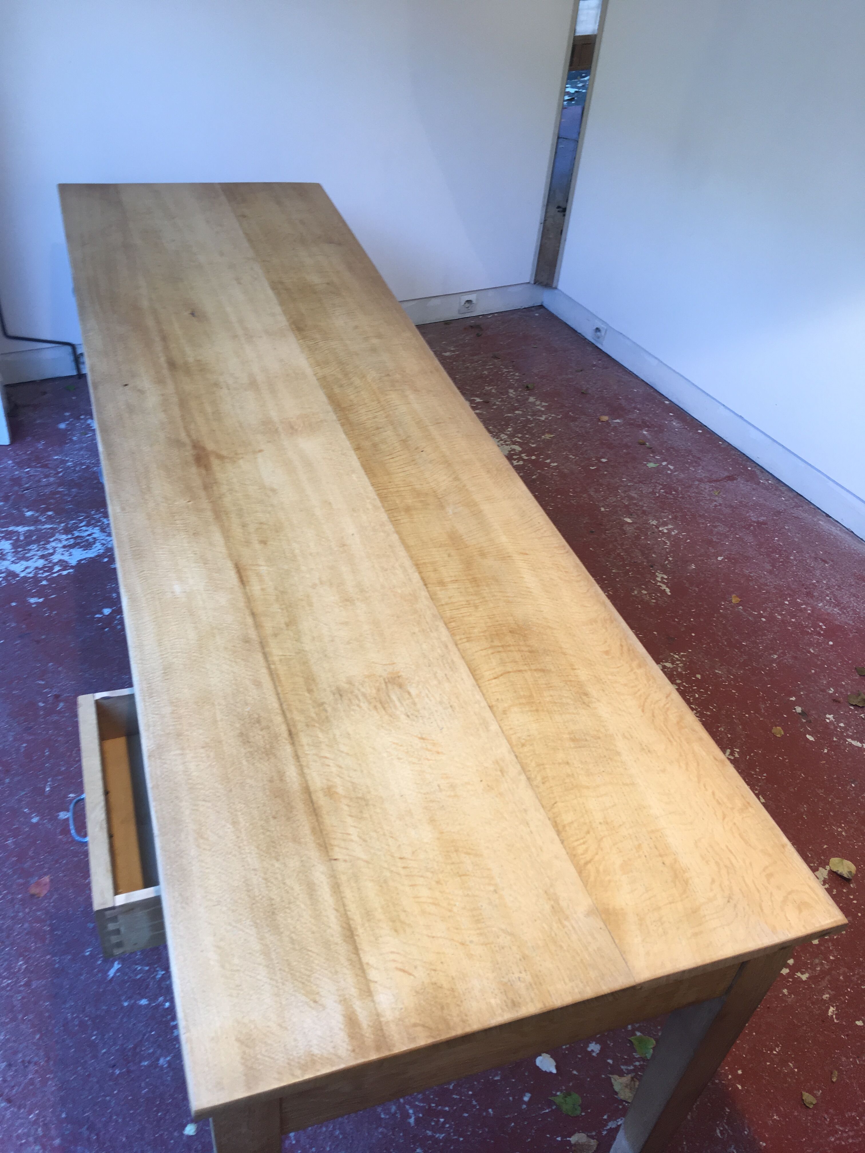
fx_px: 966
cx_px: 432
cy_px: 576
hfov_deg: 48.2
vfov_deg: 61.7
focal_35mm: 29
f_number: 2.2
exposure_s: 1/50
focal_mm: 4.15
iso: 32
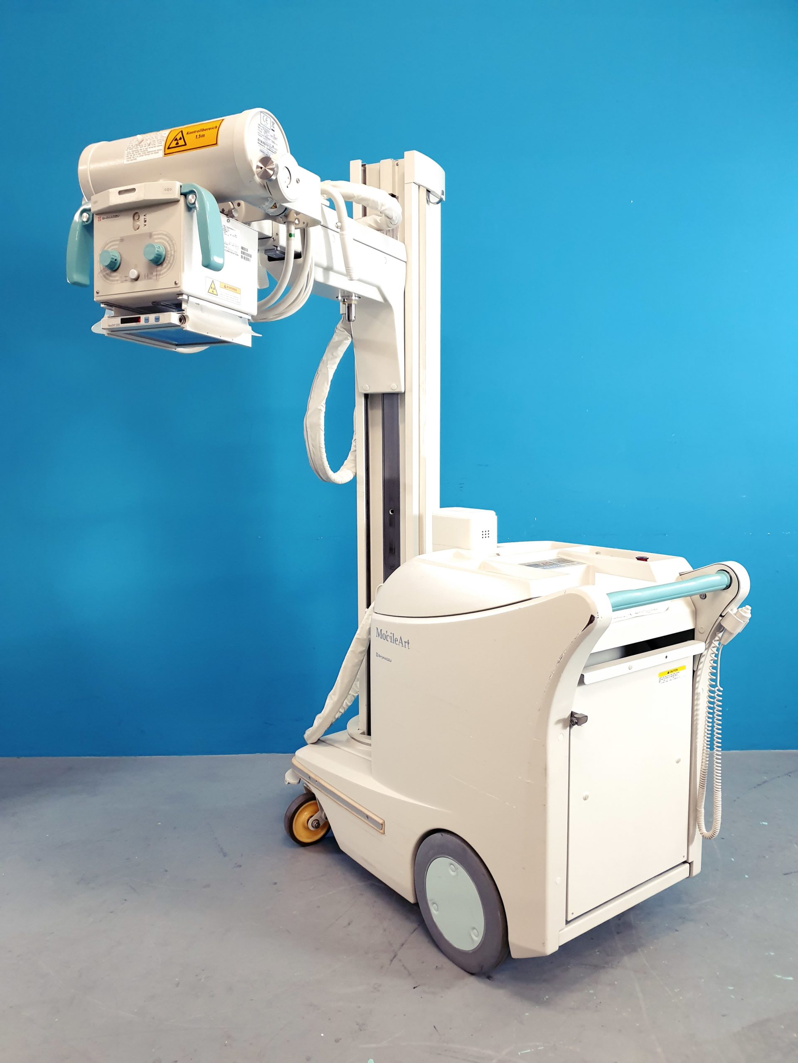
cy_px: 532
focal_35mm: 26
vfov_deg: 67.3
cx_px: 399
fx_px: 799
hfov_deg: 53.1
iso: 200
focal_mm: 4.3
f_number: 1.5
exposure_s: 1/50
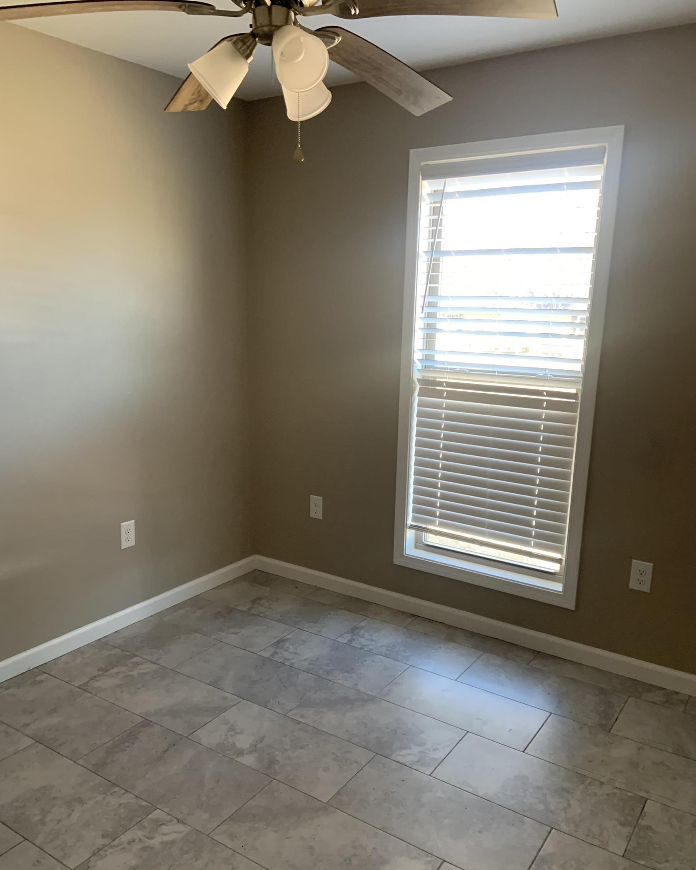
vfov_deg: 62.1
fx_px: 721
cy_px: 472
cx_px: 347
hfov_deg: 51.5
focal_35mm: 28
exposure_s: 1/60
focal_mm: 4.25
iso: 200
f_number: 1.8
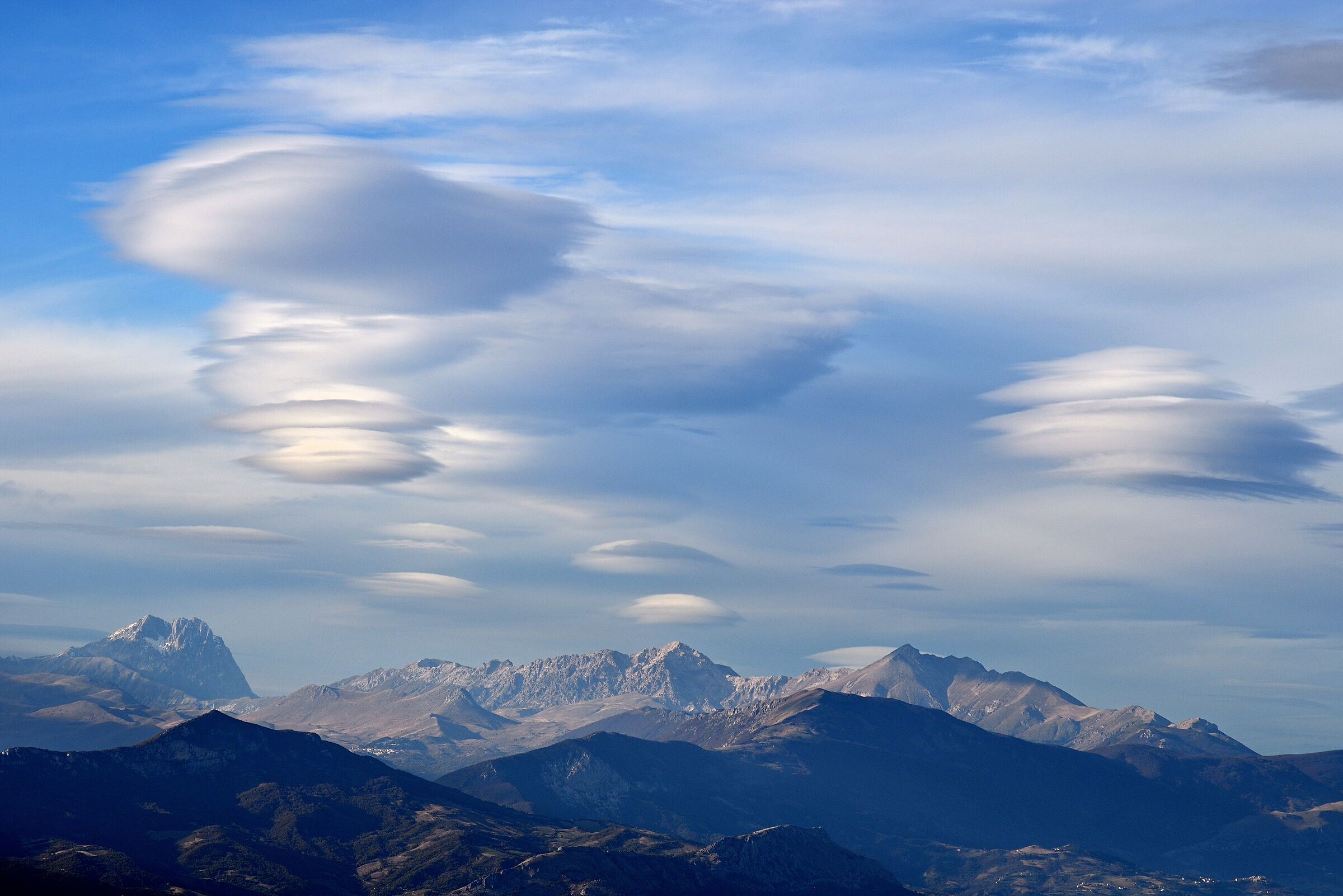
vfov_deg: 17.1
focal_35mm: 80
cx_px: 672
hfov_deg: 25.4
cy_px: 448
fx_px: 2985
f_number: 8
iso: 125
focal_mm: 80
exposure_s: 1/2500
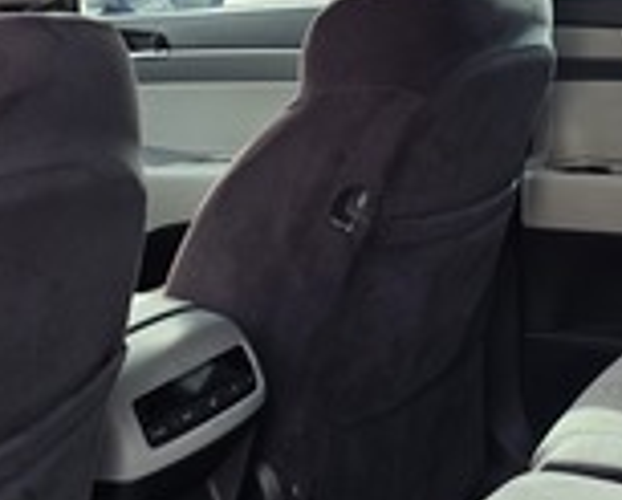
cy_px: -132
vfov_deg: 21.0
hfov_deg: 28.0
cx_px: 445
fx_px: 1236
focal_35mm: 67
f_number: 1.7
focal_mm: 6.25
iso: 40
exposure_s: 1/359
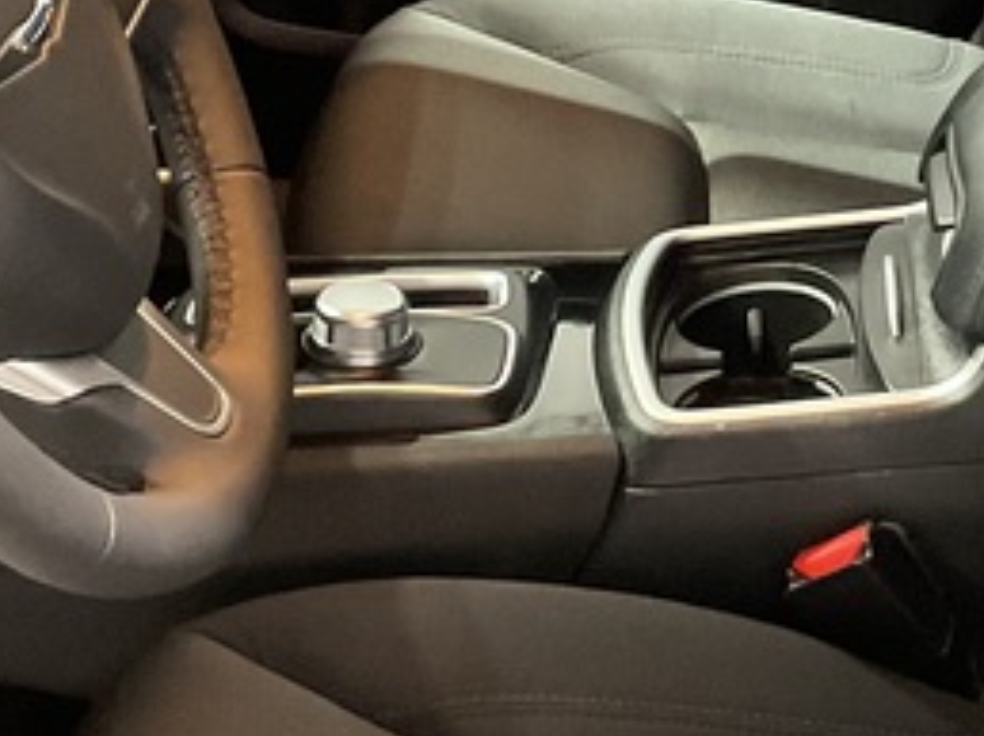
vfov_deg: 13.5
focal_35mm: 108
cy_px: 42
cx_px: 709
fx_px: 3067
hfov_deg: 18.1
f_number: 1.8
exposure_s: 1/30
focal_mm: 3
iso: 400
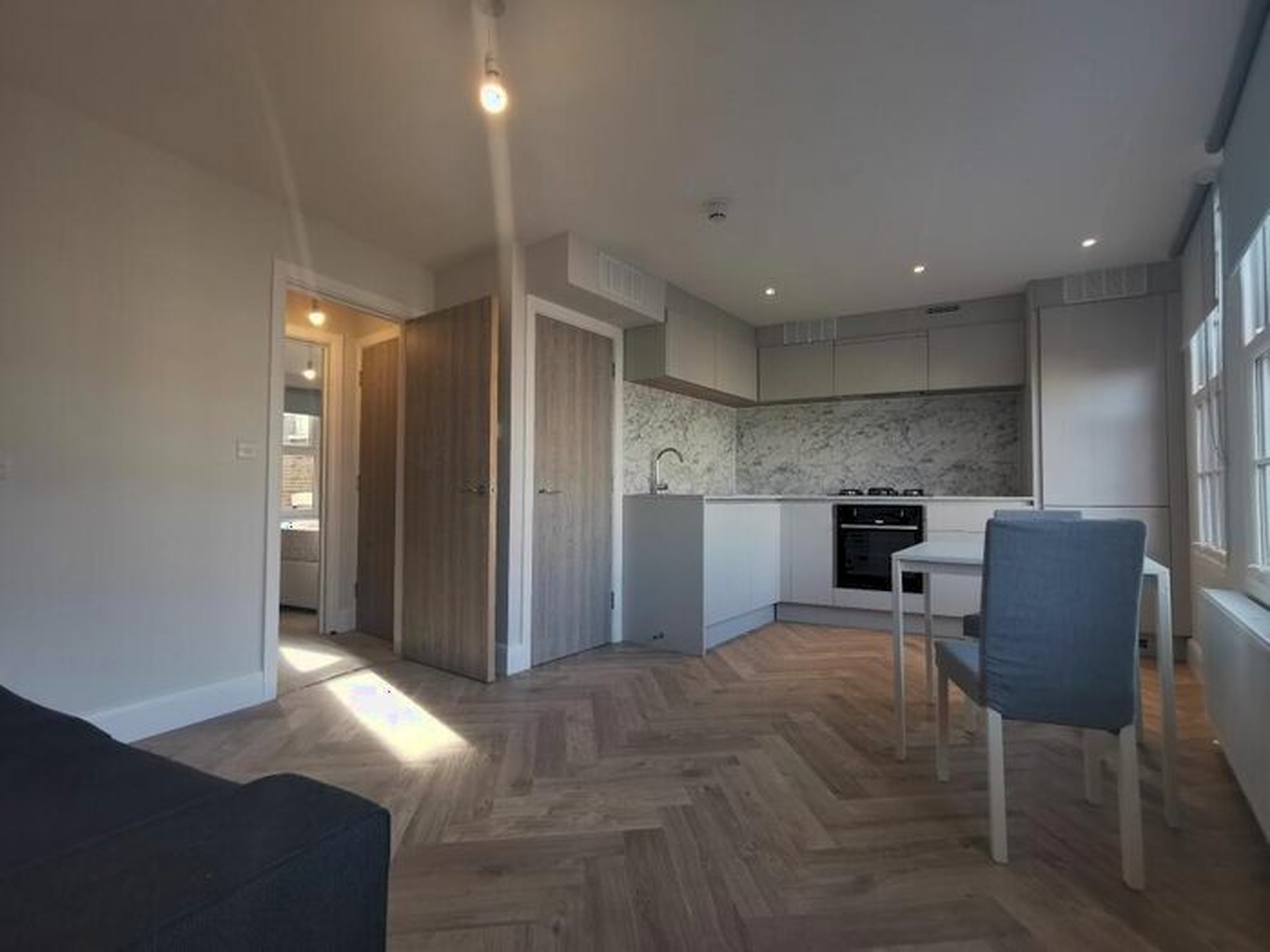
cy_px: 476
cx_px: 635
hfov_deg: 94.5
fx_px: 587
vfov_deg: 78.1
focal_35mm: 16
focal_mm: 2.35
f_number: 2.2
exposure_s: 1/50
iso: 64
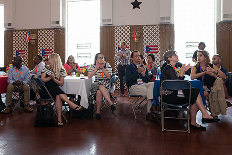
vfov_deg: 38.9
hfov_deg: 55.8
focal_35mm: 34
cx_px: 116
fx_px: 219
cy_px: 78
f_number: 6.7
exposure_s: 1/60
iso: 500
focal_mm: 34
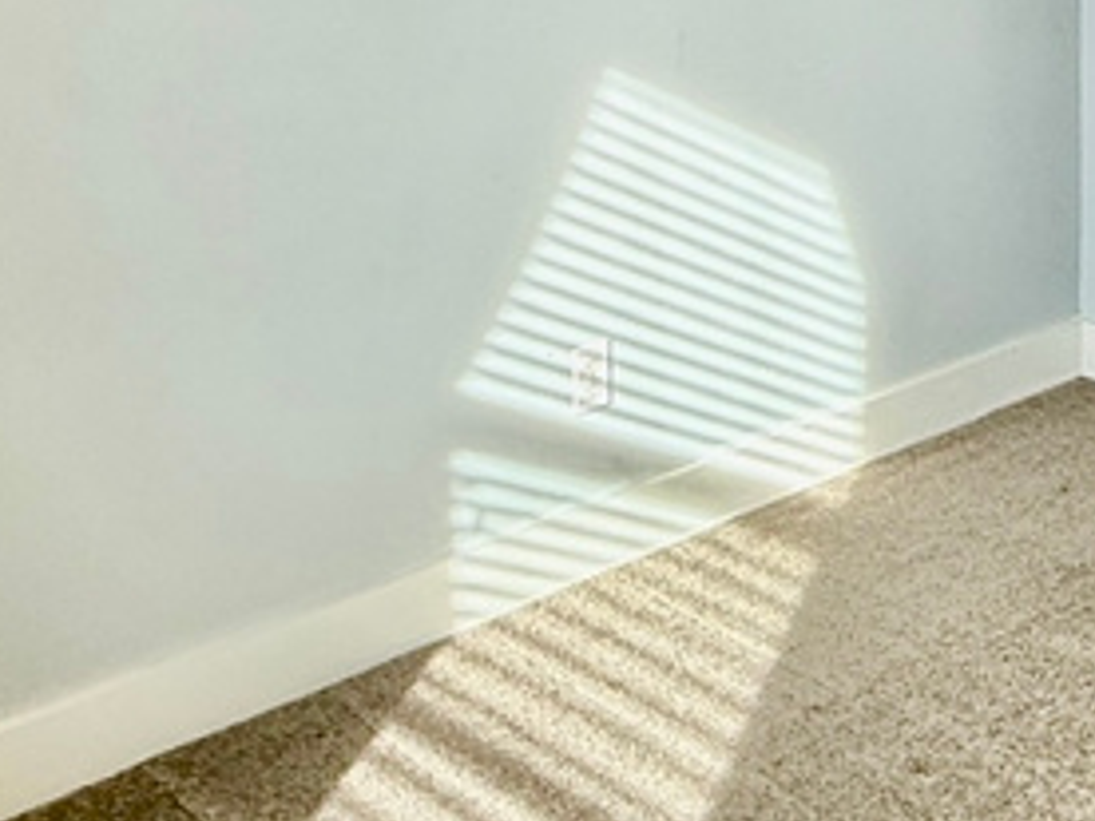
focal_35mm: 52
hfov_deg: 32.3
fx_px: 1645
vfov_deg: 24.7
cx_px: 1210
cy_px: -226
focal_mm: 2.22
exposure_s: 1/120
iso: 100
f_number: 2.2
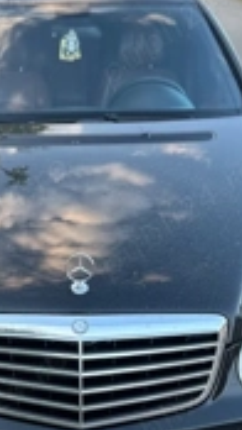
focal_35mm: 65
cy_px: 247
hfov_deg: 18.3
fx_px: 741
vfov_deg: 32.3
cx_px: 37
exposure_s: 1/153
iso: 64
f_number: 1.5
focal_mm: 5.7
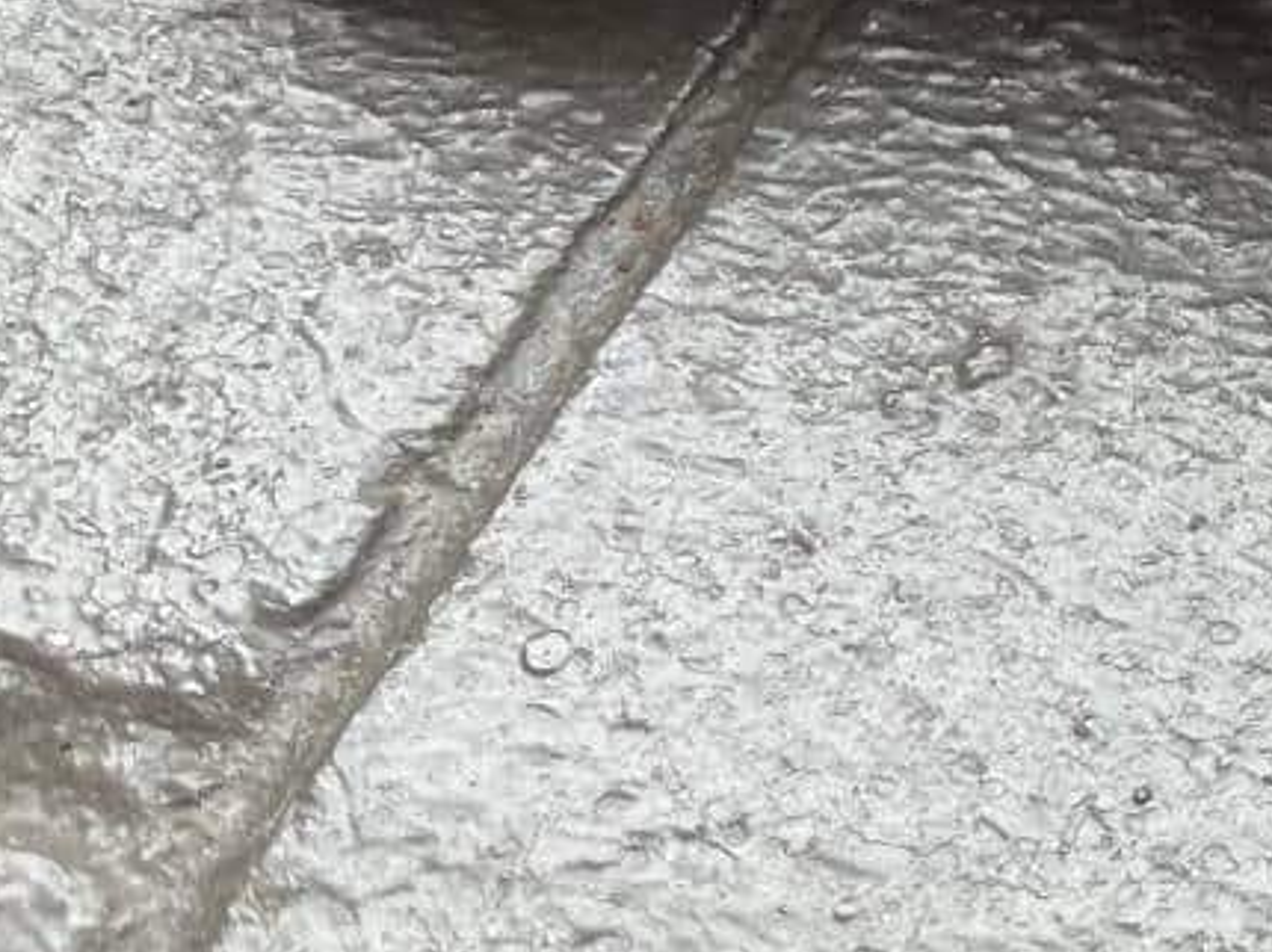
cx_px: 2745
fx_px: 4223
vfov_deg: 12.0
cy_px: -699
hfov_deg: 13.8
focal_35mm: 115
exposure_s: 1/121
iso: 100
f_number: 1.6
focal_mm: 5.1
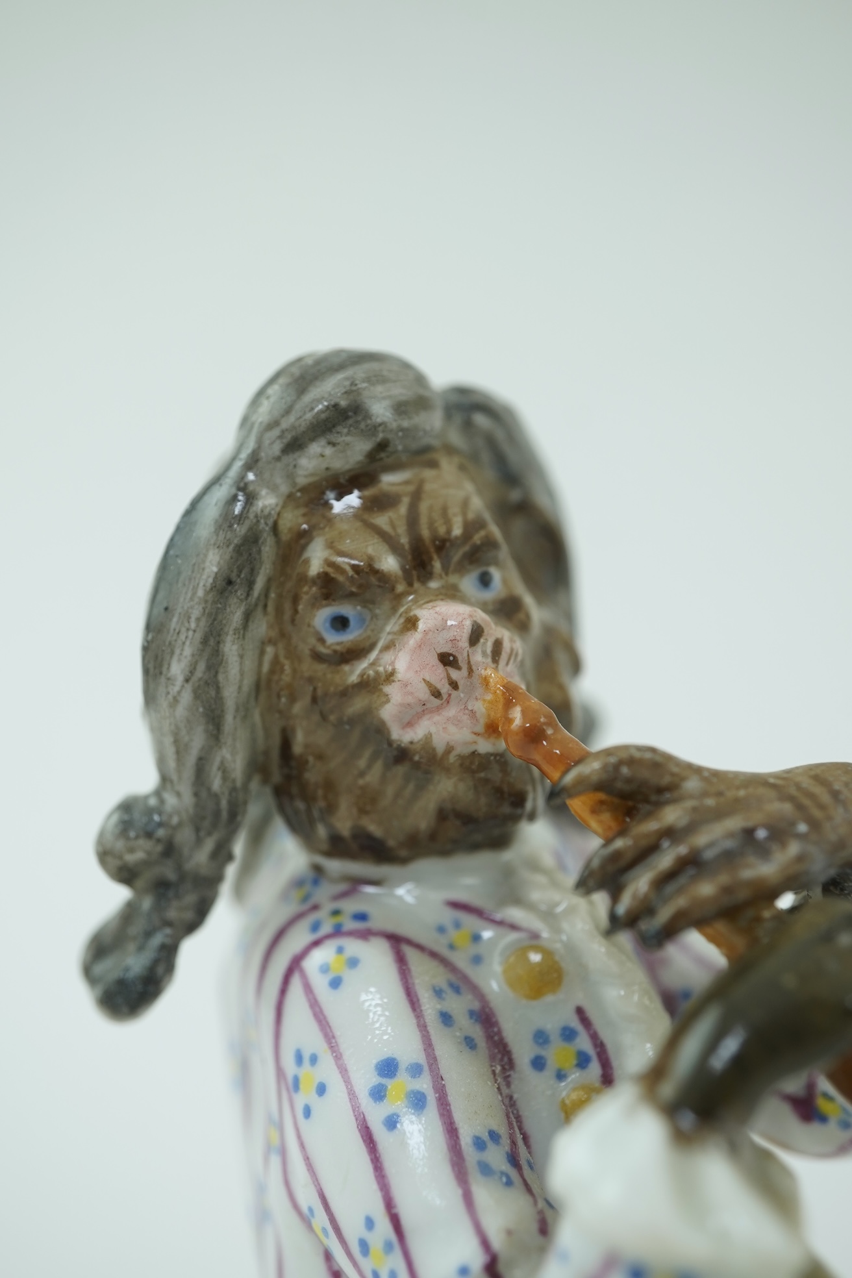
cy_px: 639
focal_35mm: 45
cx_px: 426
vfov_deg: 43.6
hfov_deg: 29.9
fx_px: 1597
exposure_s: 1/50
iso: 400
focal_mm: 30
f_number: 9
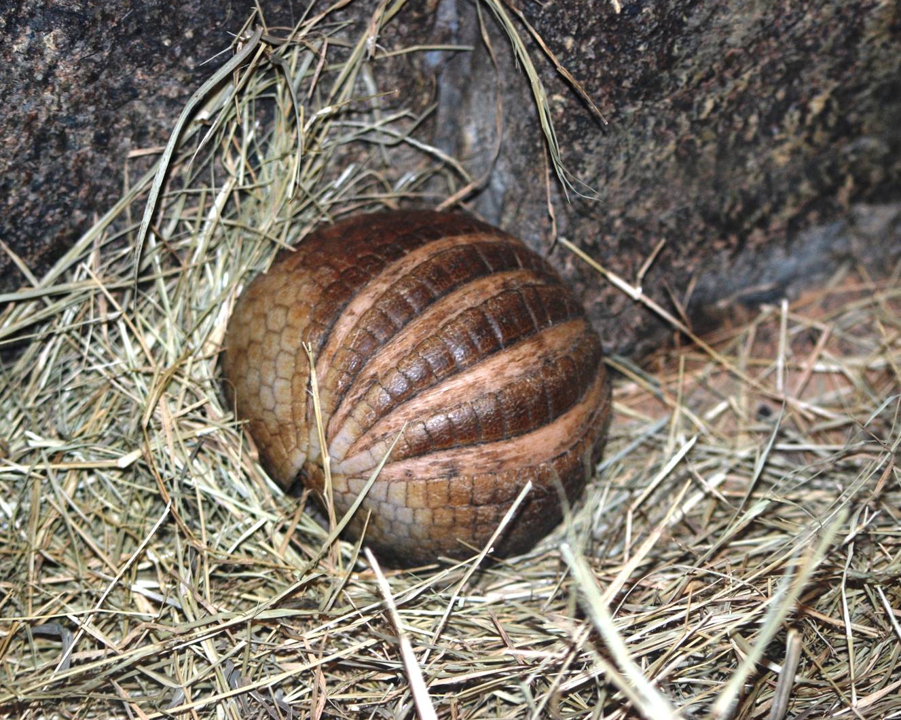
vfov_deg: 13.0
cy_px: 357
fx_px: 3173
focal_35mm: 119
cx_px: 413
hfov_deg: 16.2
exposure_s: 1/60
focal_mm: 70
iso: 400
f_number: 4
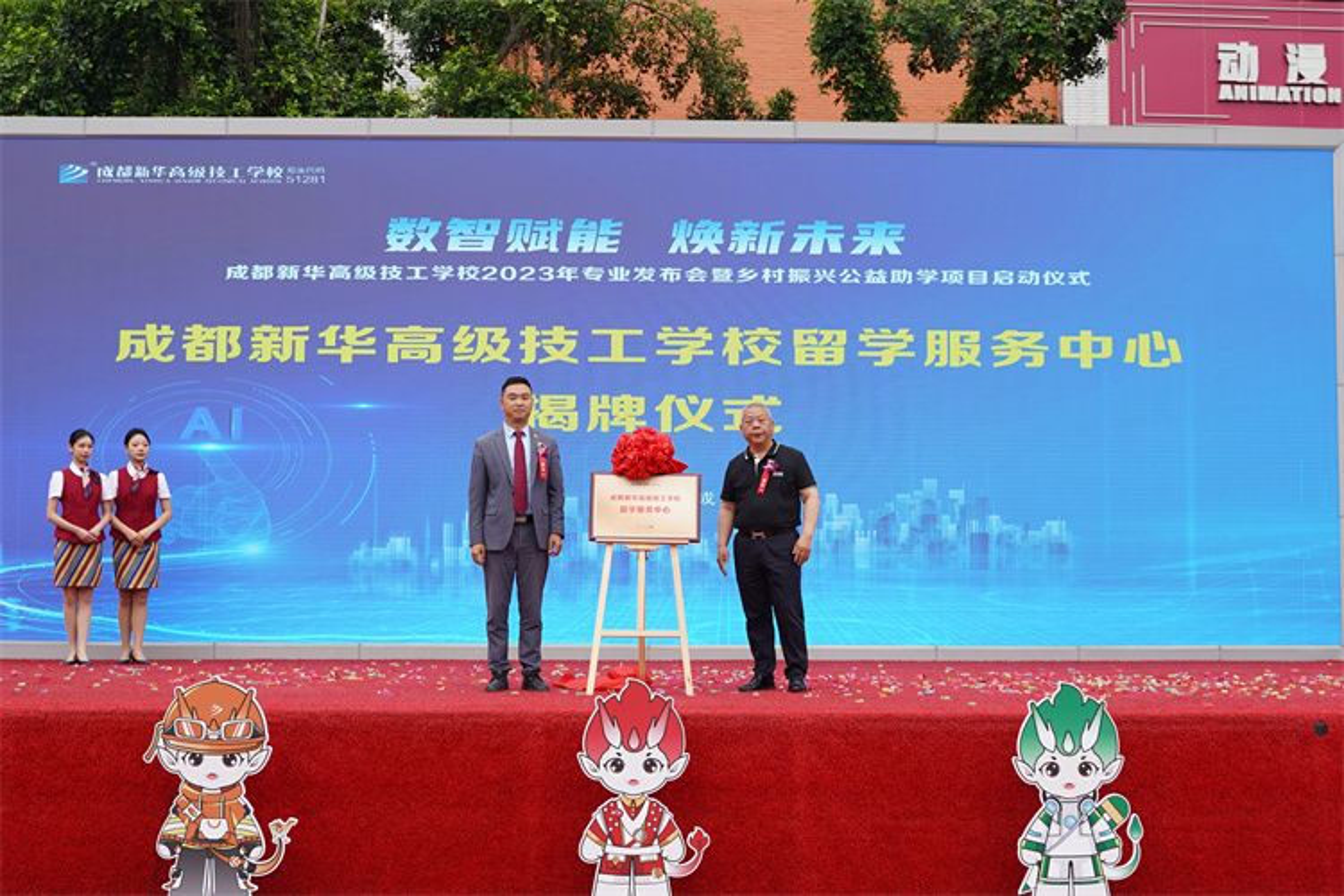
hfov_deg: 38.9
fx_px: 1904
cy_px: 448
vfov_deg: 26.5
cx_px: 672
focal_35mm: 51
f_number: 5.6
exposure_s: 1/250
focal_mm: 34
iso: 200
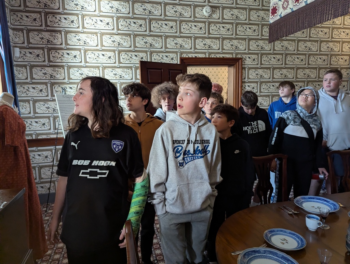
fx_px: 243
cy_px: 132
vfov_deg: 56.9
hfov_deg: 71.5
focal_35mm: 24
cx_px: 175
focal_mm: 6.81
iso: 893
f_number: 1.85
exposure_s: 1/122
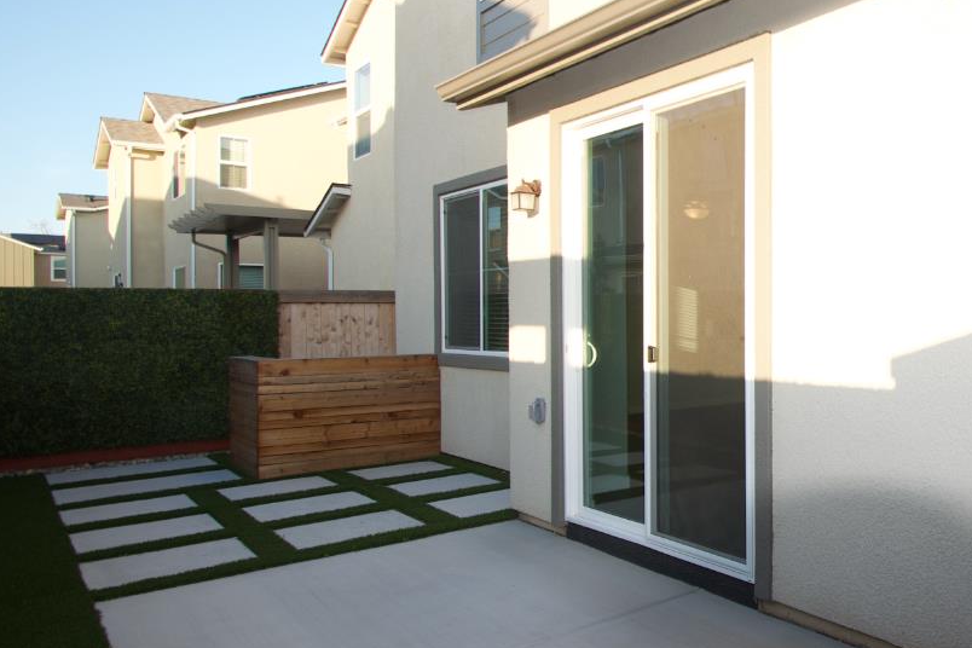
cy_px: 309
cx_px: 861
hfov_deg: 57.1
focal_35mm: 28
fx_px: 756
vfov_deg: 46.4
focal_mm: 10
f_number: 5
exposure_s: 1/200
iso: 100
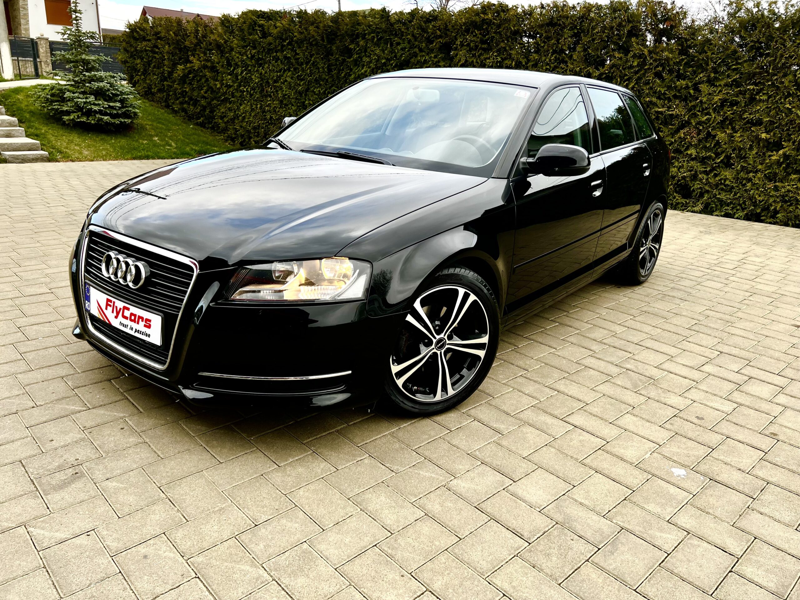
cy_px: 300
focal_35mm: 26
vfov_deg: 53.1
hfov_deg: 67.3
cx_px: 400
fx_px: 601
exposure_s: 1/484
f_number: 1.5
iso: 50
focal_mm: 5.7
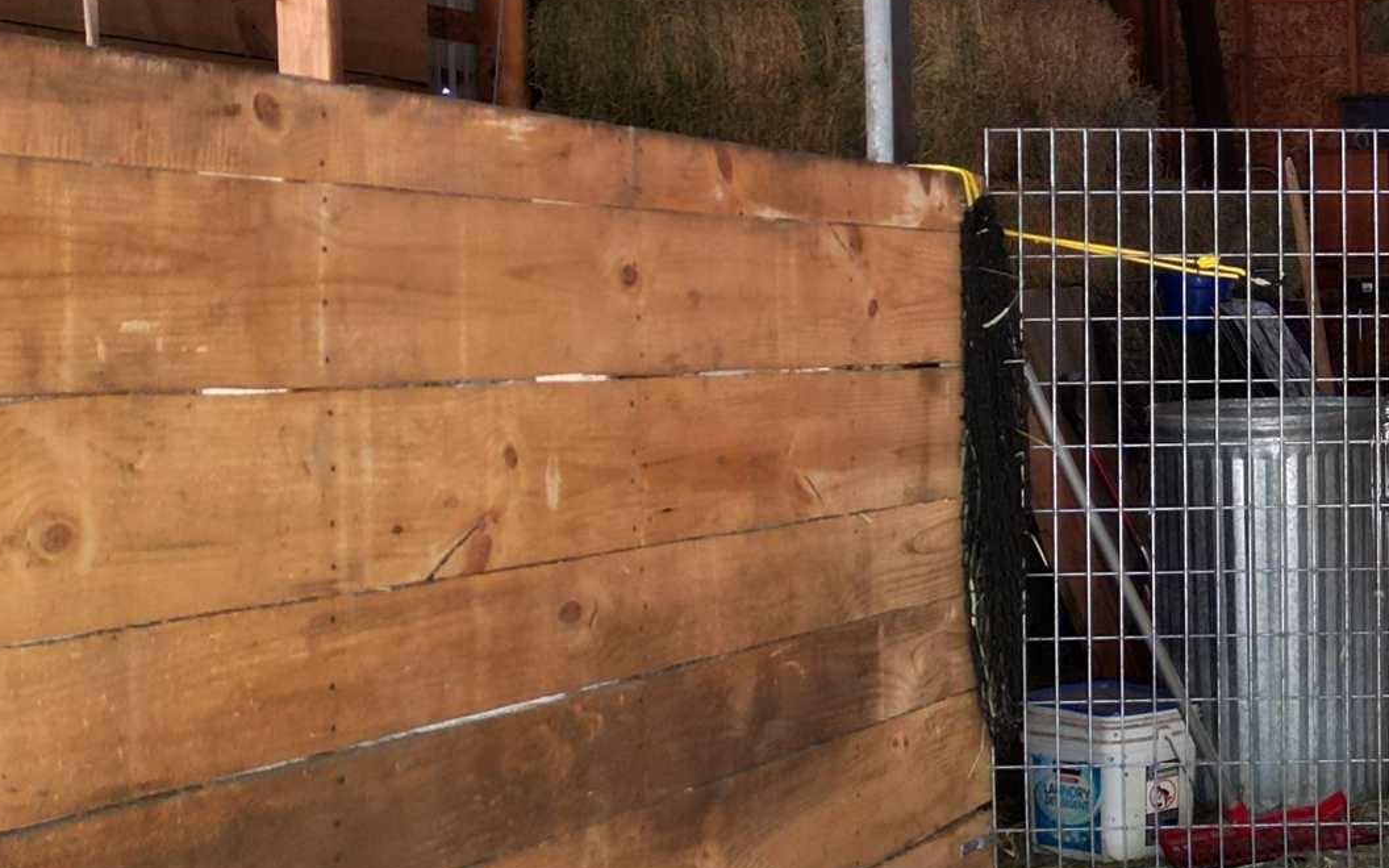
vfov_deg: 17.6
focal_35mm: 74
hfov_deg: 24.6
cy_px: 297
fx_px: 2801
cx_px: 1768
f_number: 1.7
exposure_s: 1/15
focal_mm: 6.72
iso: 180
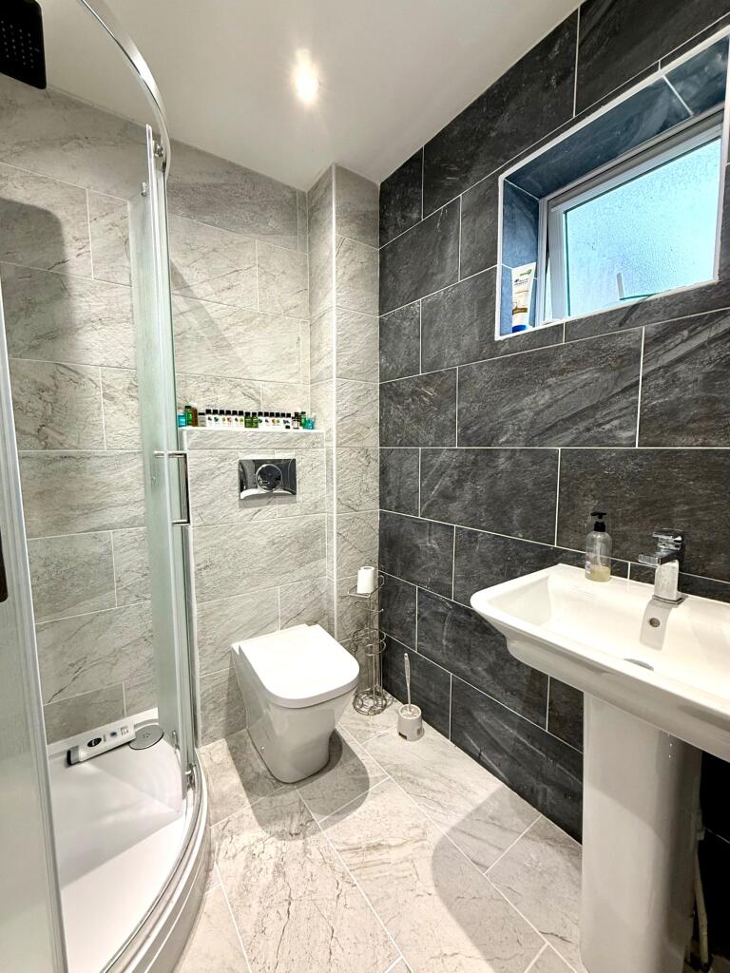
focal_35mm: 14
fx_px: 394
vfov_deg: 102.1
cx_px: 365
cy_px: 486
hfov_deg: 85.7
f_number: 2.2
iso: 320
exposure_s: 1/100
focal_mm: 2.22
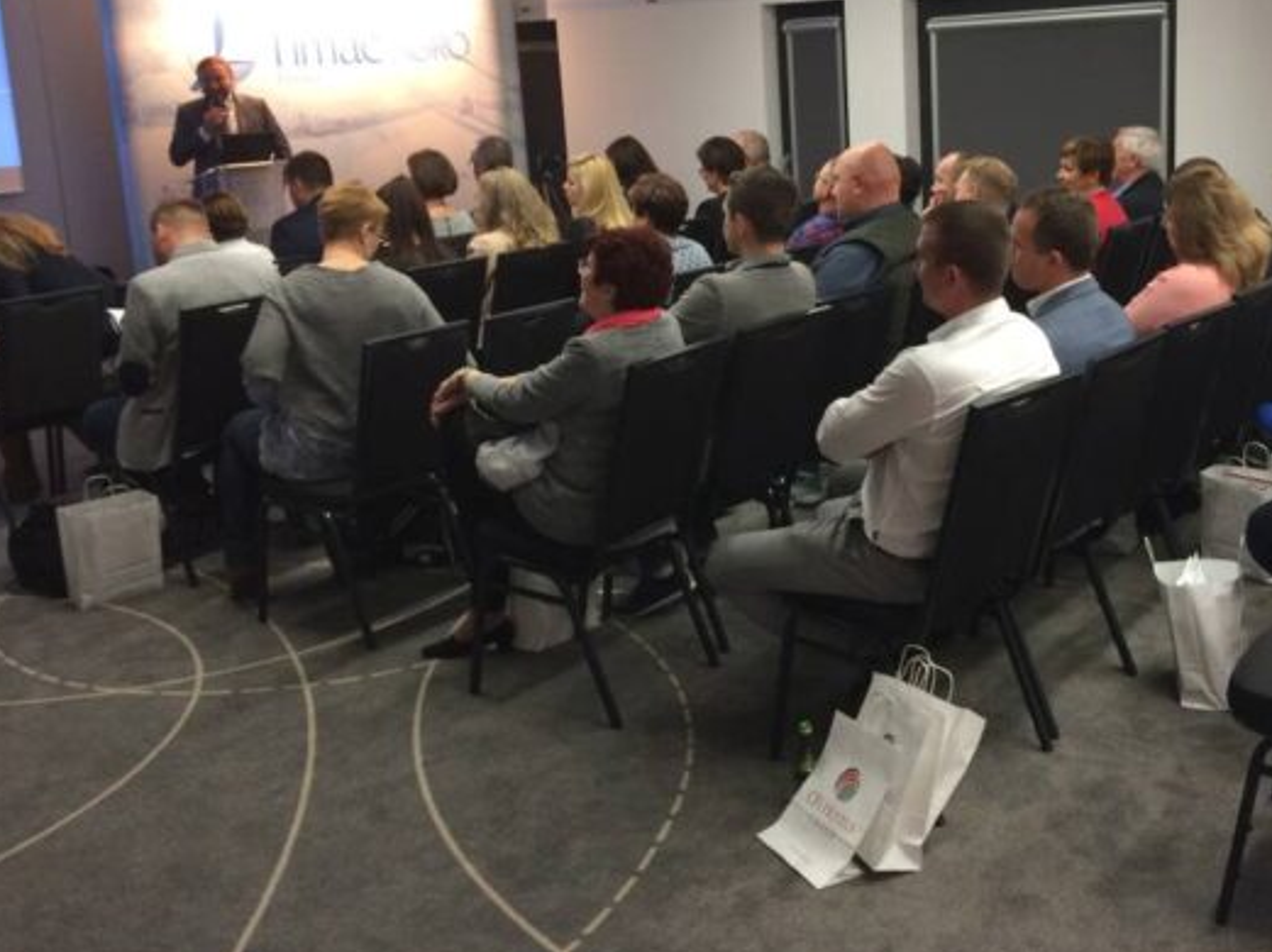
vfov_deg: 36.5
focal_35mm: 39
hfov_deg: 47.4
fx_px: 1432
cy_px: 338
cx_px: 801
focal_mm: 4.15
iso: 200
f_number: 2.2
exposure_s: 1/33
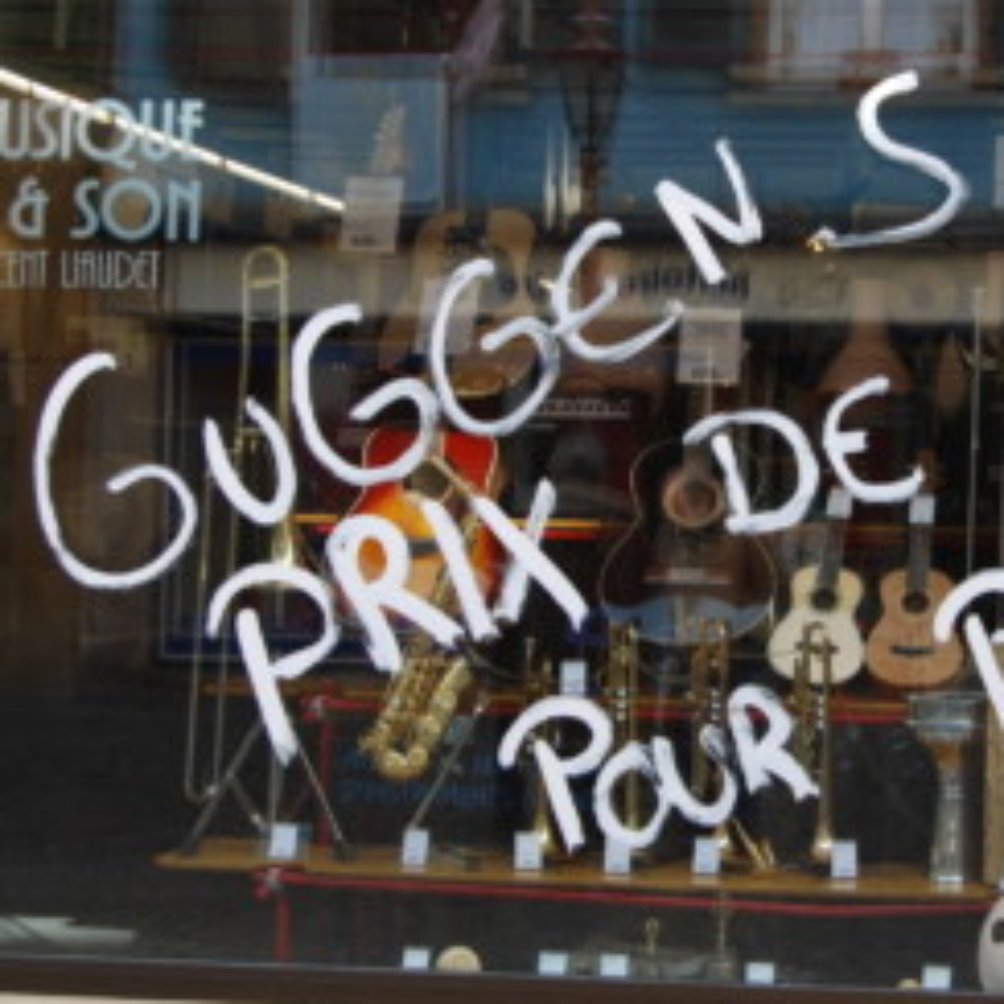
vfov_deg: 19.5
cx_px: 765
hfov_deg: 19.4
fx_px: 2920
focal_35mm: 89
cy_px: 479
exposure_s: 1/125
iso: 160
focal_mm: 34
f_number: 5.6
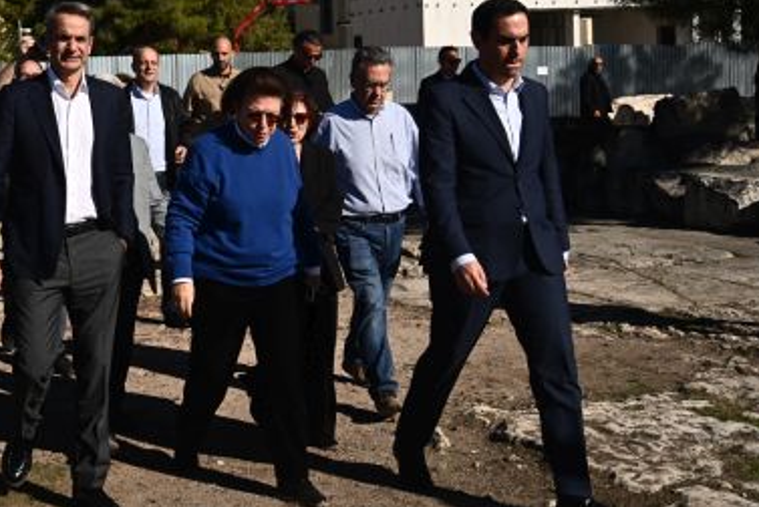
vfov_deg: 21.7
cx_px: 58
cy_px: 101
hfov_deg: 30.7
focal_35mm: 62
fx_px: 1308
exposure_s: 1/8000
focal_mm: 30
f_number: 4
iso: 320
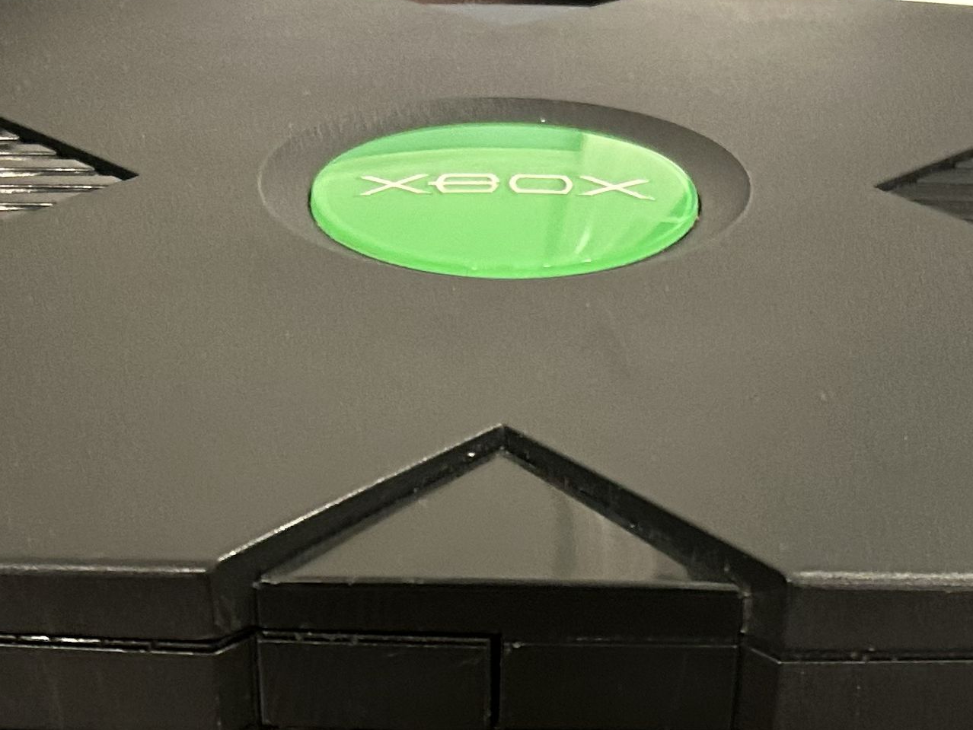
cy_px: 849
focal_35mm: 82
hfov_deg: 23.8
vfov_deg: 17.3
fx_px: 2305
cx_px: 487
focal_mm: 5.7
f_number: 1.5
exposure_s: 1/30
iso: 640
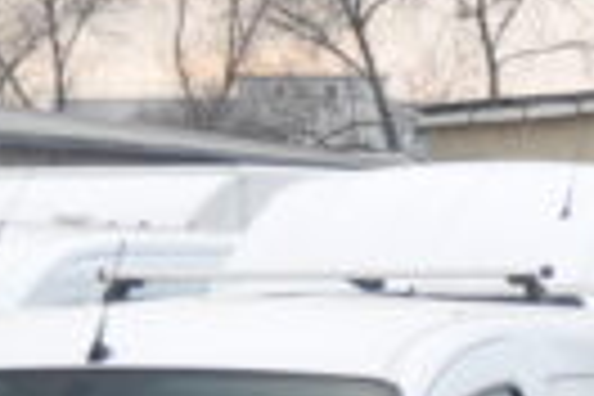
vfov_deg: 4.2
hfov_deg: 5.8
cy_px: 670
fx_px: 5379
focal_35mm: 326
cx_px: 1944
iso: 400
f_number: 4
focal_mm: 28
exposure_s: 1/60
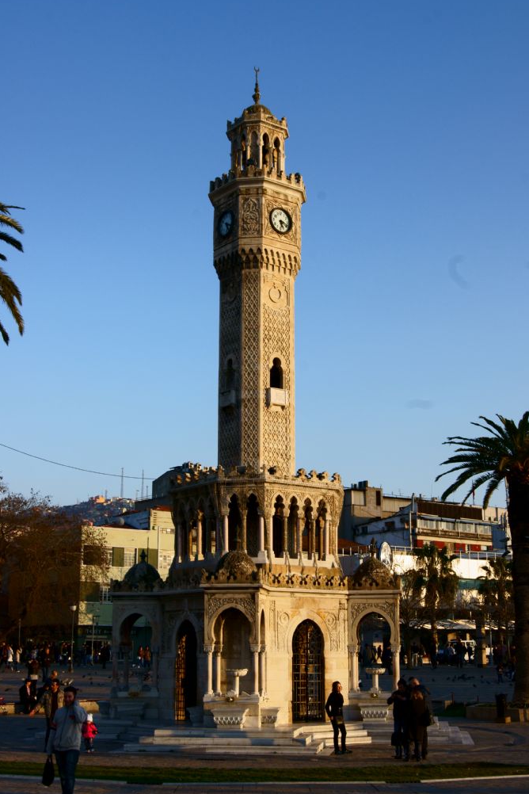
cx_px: 269
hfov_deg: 29.2
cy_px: 396
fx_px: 1014
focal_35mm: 46
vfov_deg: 42.7
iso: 200
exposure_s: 1/60
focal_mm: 30
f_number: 16
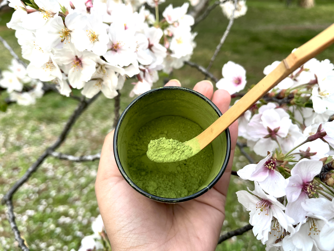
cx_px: 167
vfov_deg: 53.1
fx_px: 251
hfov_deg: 67.3
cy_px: 126
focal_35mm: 26
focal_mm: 5.1
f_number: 1.6
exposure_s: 1/122
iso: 64
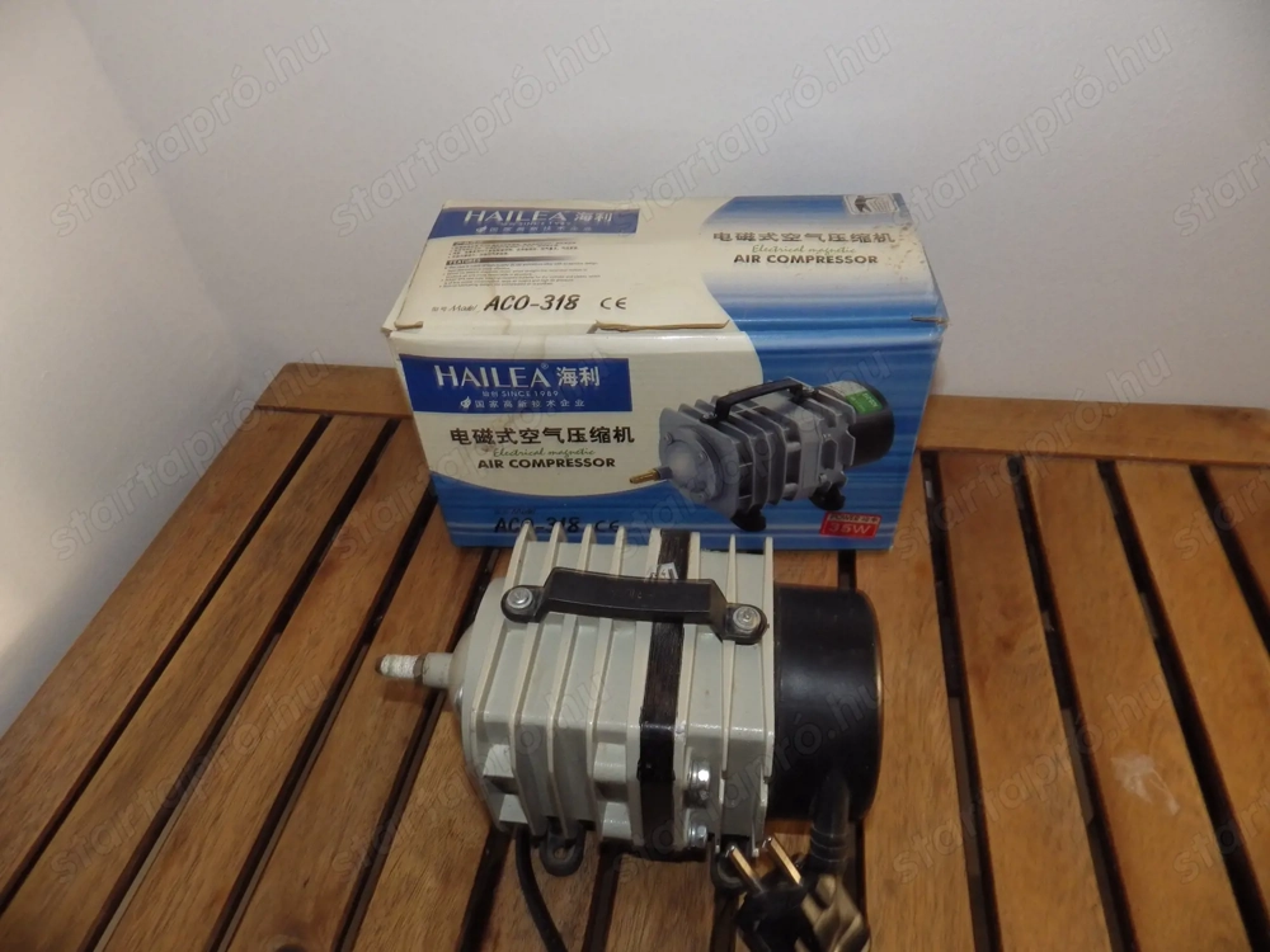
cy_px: 476
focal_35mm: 22
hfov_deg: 76.4
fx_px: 807
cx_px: 635
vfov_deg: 61.1
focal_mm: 4
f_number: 3.1
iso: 200
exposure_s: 1/30
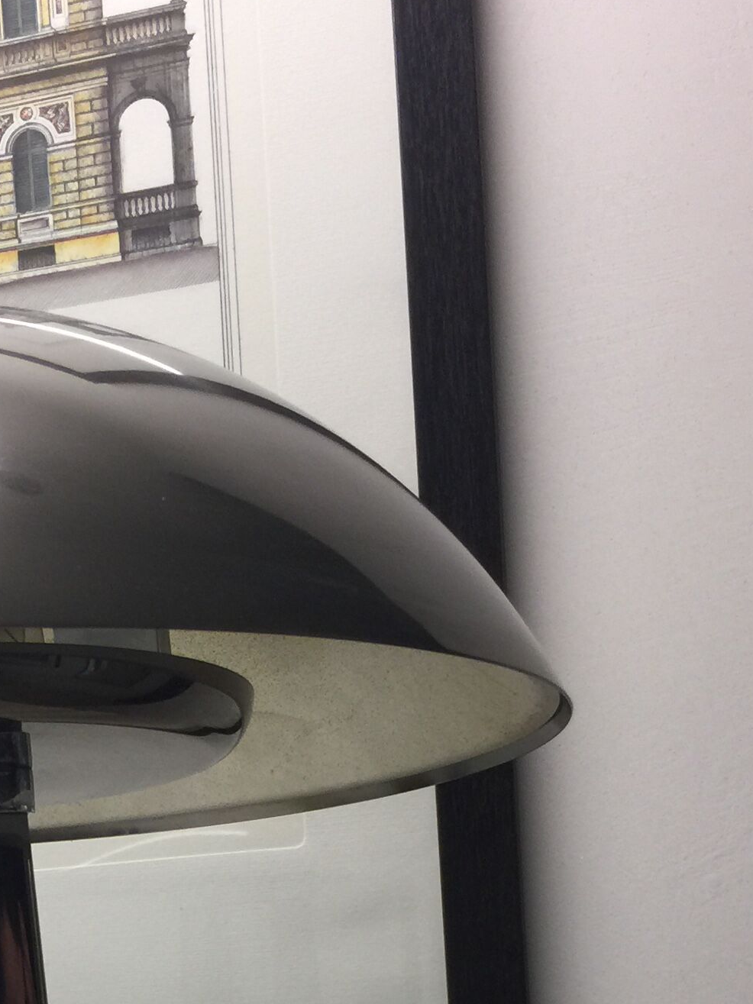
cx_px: -3
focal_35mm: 72
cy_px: 1163
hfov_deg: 19.8
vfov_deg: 24.8
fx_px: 2089
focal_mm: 4.15
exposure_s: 1/30
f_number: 2.2
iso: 40
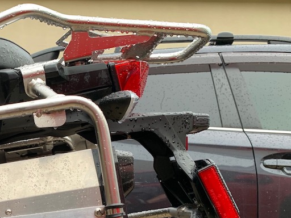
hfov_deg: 34.5
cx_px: 22
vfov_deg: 26.8
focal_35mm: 52
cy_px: 206
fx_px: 437
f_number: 1.8
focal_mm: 4.25
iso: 100
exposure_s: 1/74
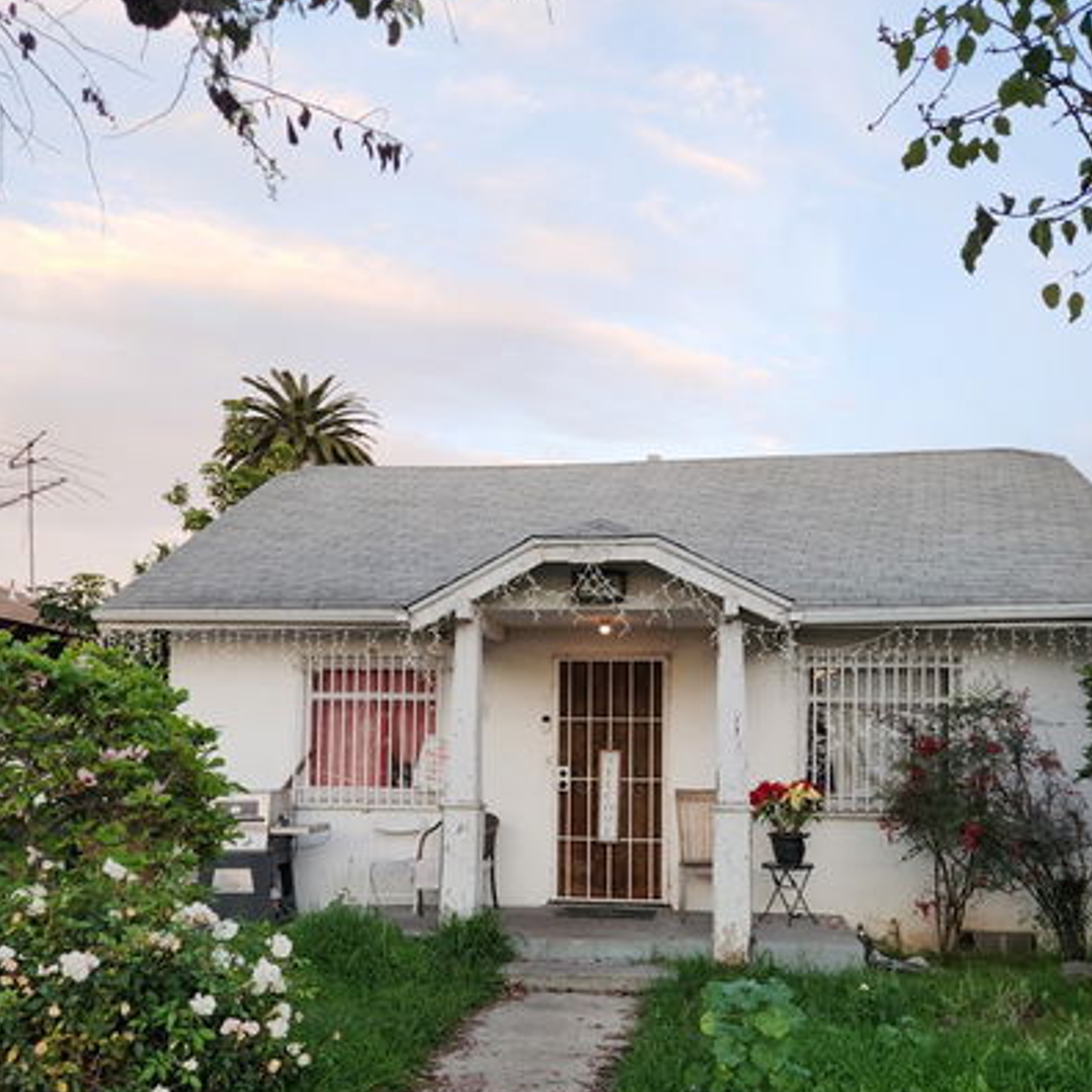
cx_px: 546
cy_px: 722
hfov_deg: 47.2
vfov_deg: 46.5
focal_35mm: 35
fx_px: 1249
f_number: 1.8
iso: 64
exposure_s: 1/180
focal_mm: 5.4
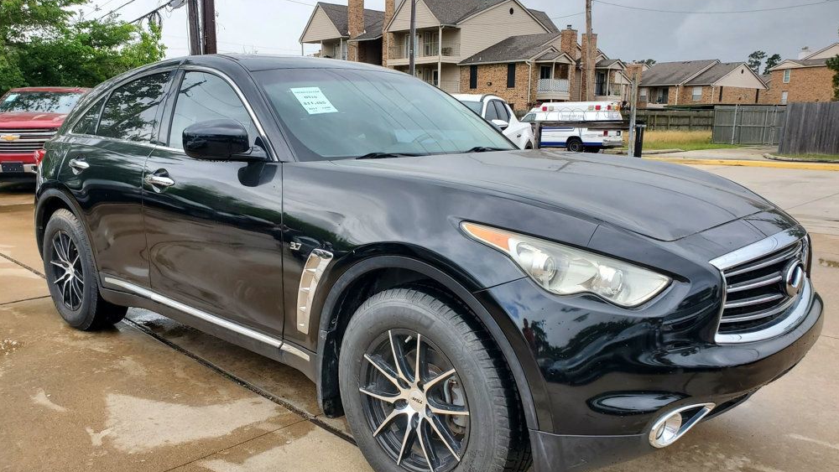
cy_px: 274
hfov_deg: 66.1
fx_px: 645
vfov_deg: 40.1
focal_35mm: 29
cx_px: 414
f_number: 2.4
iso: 50
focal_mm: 4.3
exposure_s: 1/606
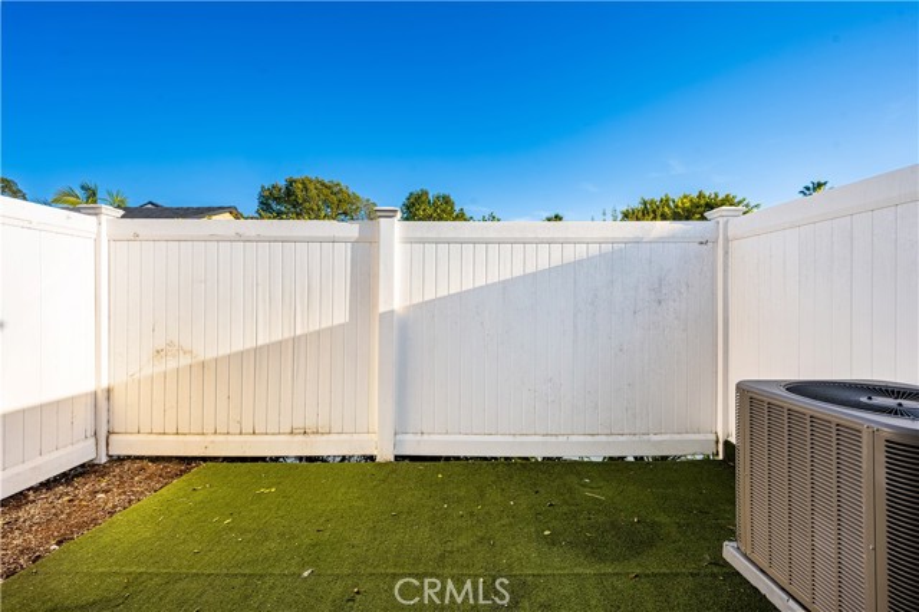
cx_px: 460
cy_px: 306
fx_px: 357
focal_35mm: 14
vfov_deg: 81.1
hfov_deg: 104.3
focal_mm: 14
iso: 100
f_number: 9
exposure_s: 1/320
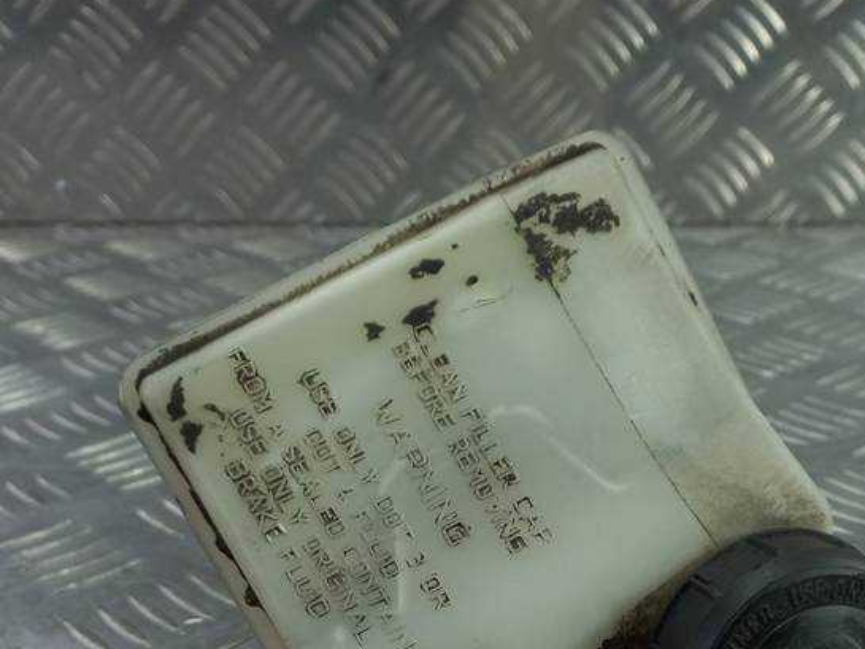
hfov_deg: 40.2
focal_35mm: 47
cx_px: 533
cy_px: 598
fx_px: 1175
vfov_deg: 29.5
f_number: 1.8
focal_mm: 4.6
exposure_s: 1/50
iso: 50
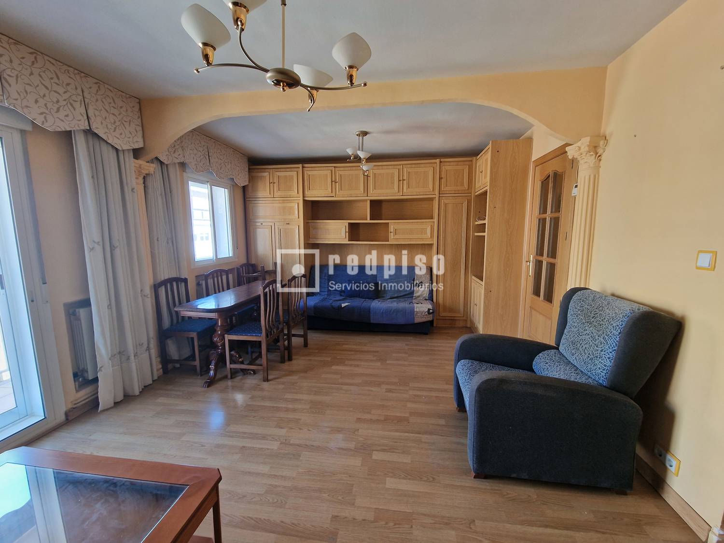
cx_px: 362
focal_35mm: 13
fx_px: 272
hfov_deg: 106.2
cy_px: 272
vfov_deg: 89.9
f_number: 2.2
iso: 160
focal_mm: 2.2
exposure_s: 1/60
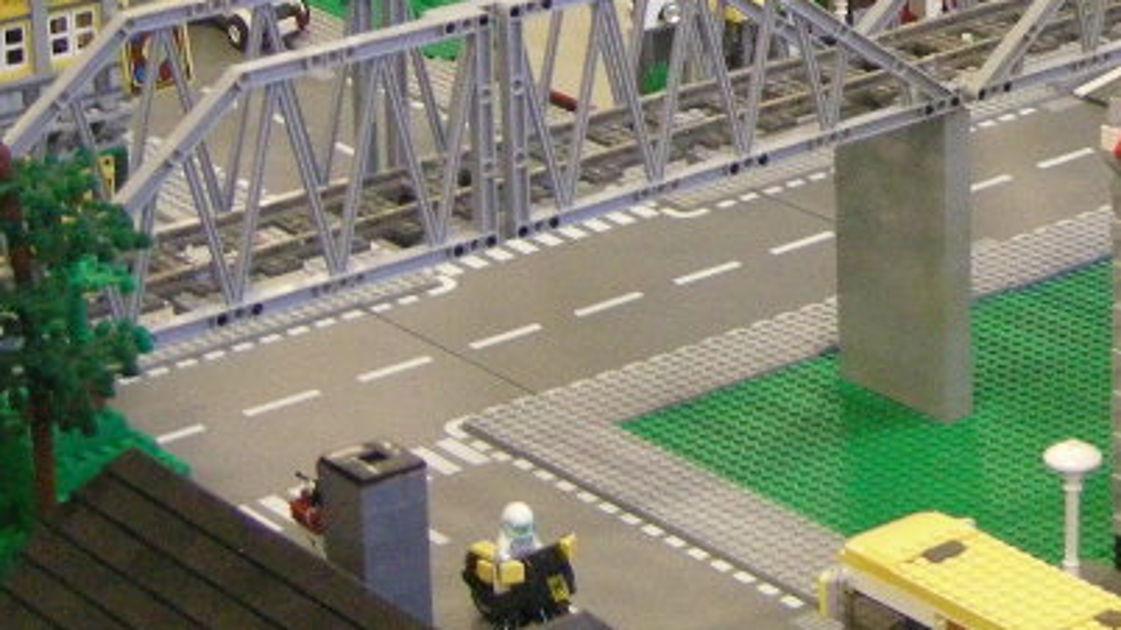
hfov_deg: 16.5
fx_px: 3715
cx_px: 1336
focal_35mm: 125
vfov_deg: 9.5
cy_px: -190
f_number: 2.7
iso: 400
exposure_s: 1/15.6
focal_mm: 7.5
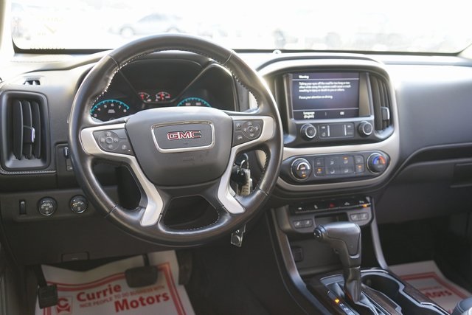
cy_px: 158
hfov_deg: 51.9
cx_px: 236
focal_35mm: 37
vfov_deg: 36.0
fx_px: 485
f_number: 4
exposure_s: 1/60
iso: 500
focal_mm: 37
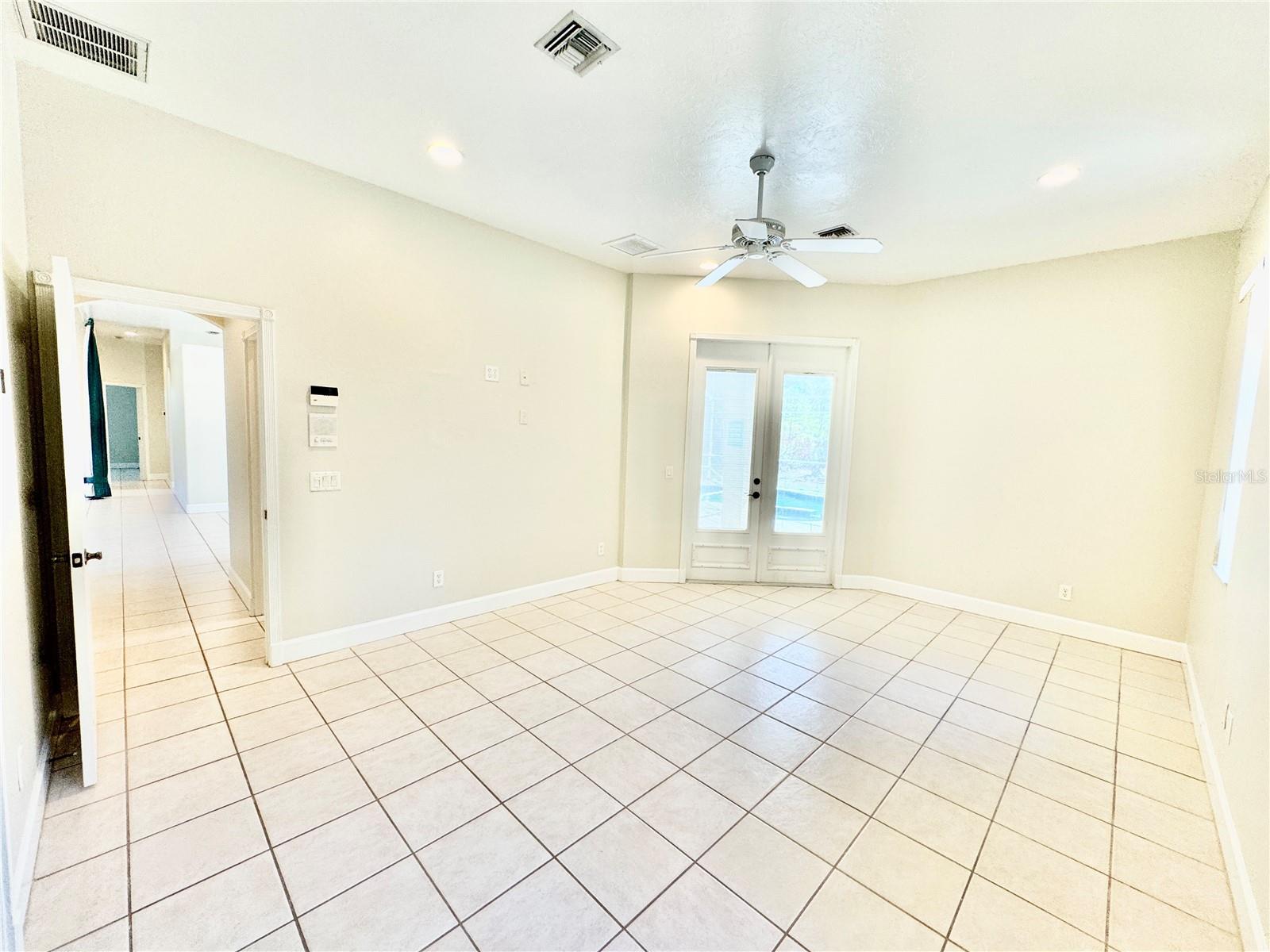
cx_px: 635
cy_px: 476
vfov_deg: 85.7
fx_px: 514
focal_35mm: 14
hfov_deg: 102.1
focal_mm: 2.22
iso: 125
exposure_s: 1/120
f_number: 2.2
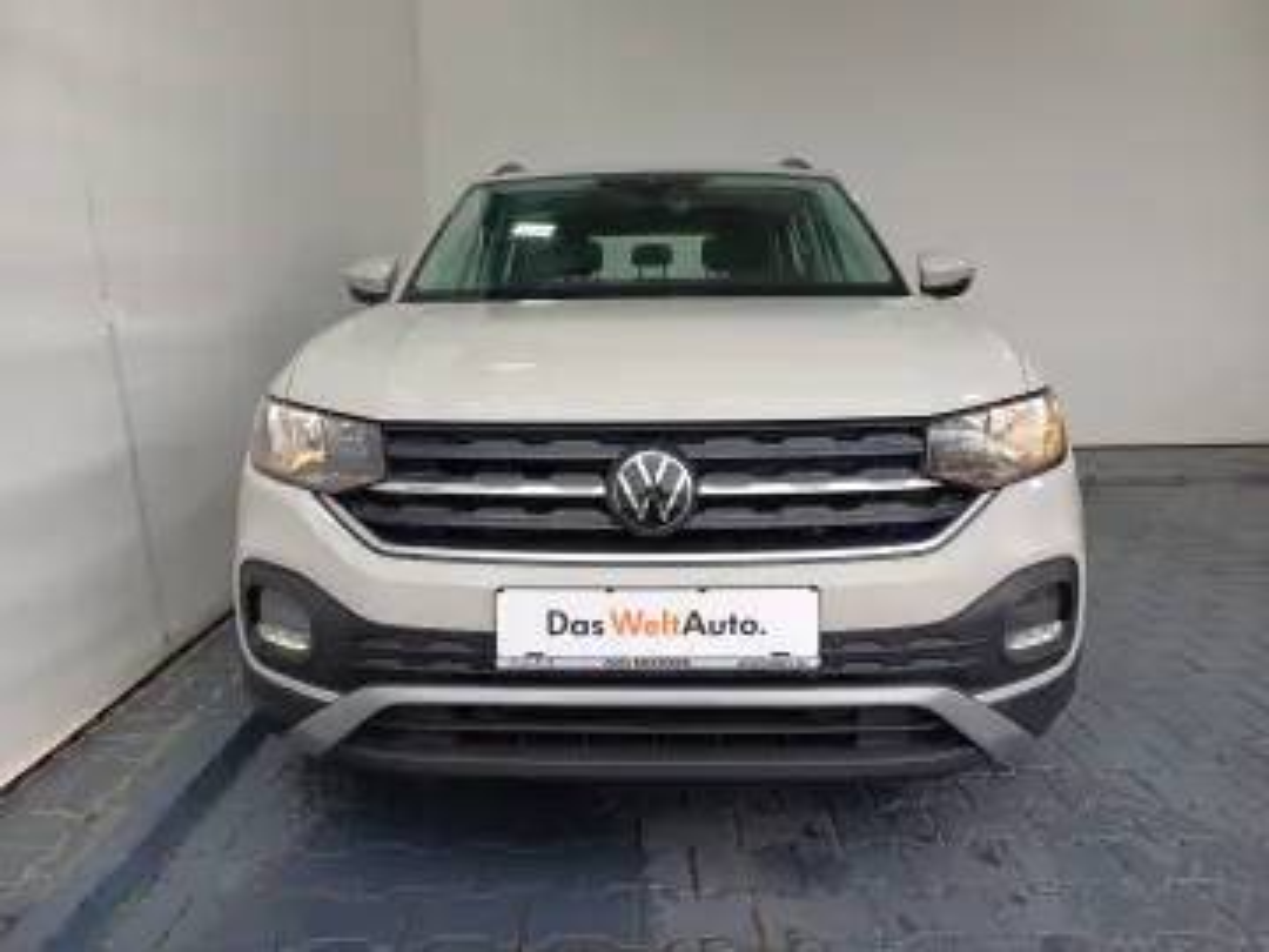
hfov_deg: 69.4
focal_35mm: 25
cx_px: 634
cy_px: 476
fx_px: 916
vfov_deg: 54.9
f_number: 1.8
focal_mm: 4.65
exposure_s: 1/175
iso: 50
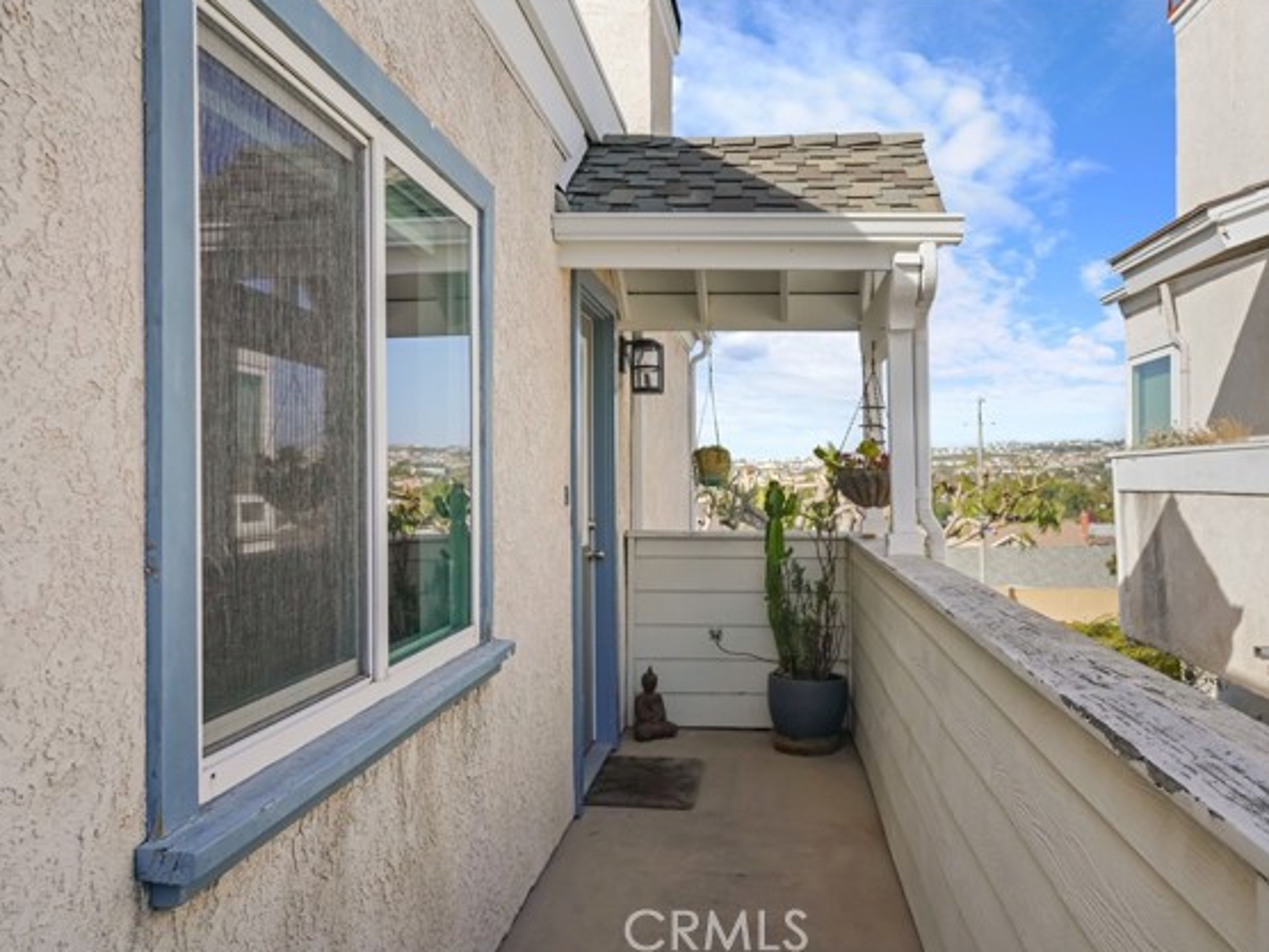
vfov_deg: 45.4
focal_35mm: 31
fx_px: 1136
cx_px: 717
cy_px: 477
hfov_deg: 58.2
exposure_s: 1/2500
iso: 1600
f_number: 8
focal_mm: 28
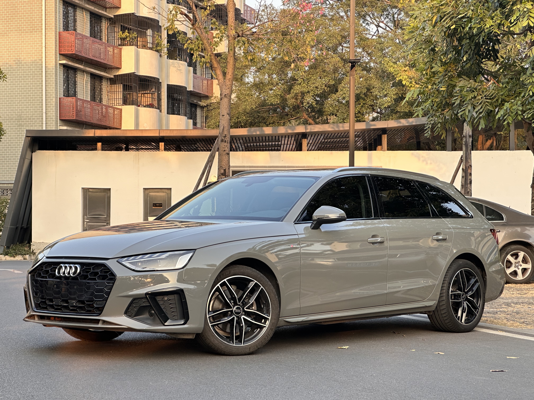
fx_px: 1188
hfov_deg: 25.3
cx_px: 267
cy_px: 200
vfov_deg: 19.1
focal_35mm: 77
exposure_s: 1/99
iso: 50
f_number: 2.8
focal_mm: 9
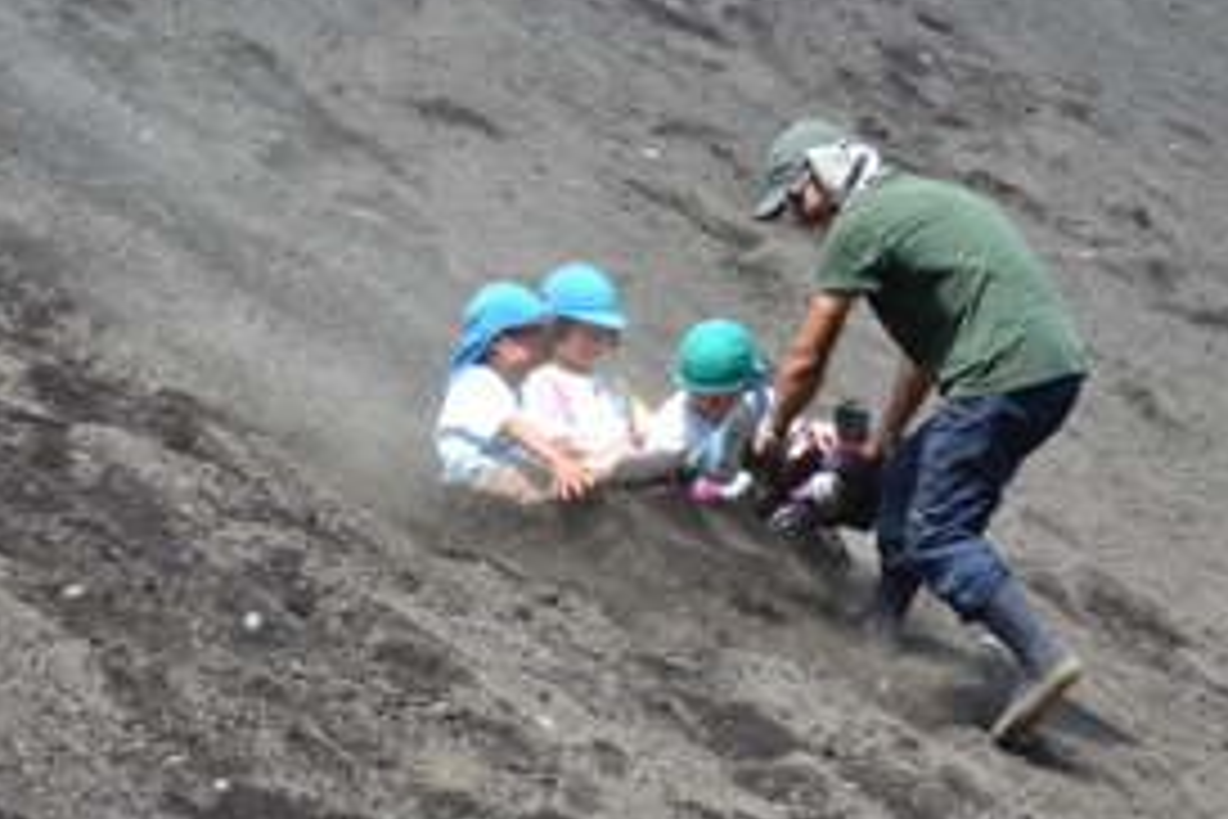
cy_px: 349
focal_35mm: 202
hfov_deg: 10.2
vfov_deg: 6.8
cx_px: 702
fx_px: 6890
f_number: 5.6
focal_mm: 92
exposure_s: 1/125
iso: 100
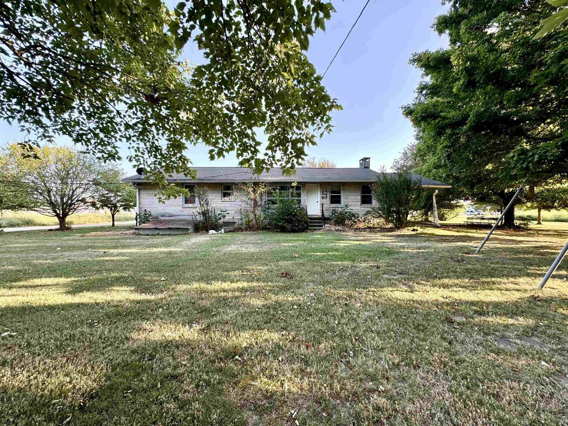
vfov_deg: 85.7
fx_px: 230
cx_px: 284
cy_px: 213
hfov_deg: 102.1
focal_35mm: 14
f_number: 2.2
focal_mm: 2.22
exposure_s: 1/107
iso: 40
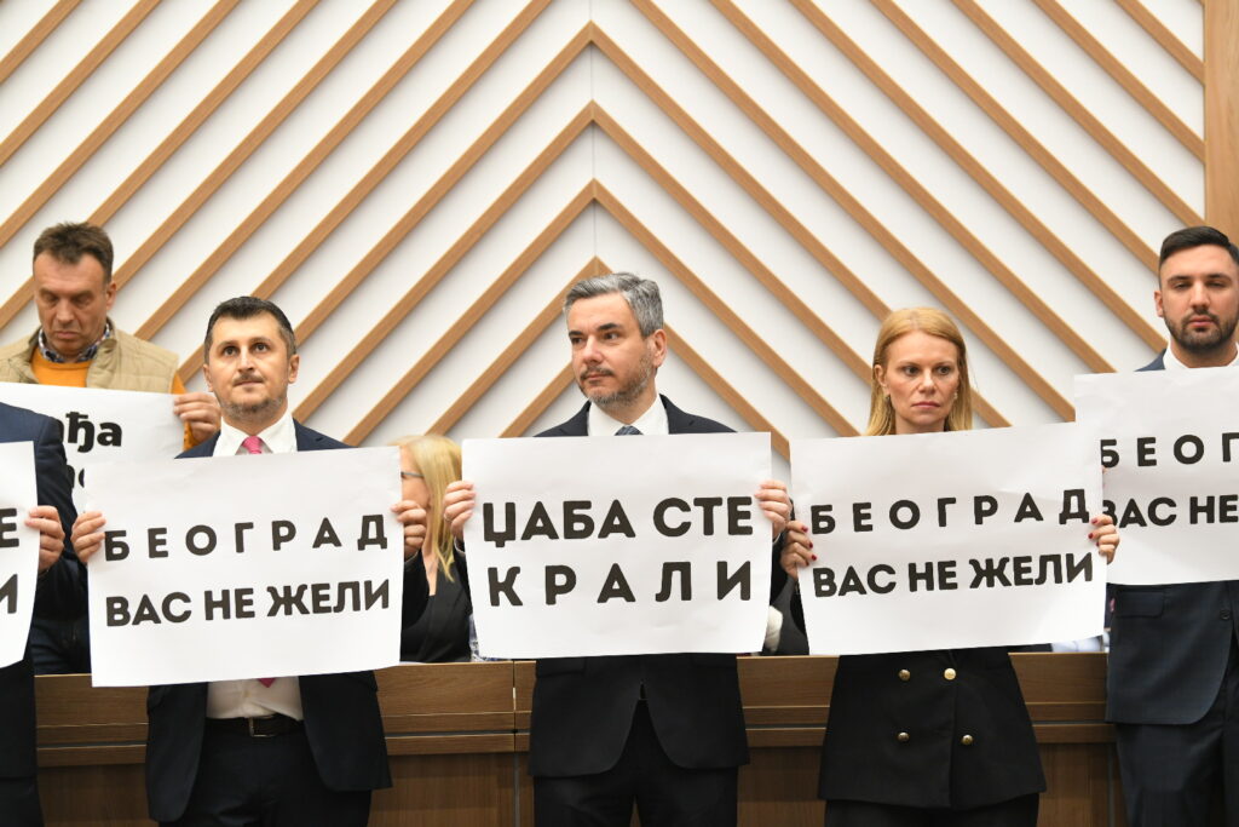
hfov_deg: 17.6
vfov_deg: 11.8
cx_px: 620
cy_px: 414
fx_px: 3993
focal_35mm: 116
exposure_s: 1/250
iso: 2000
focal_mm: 116
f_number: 4
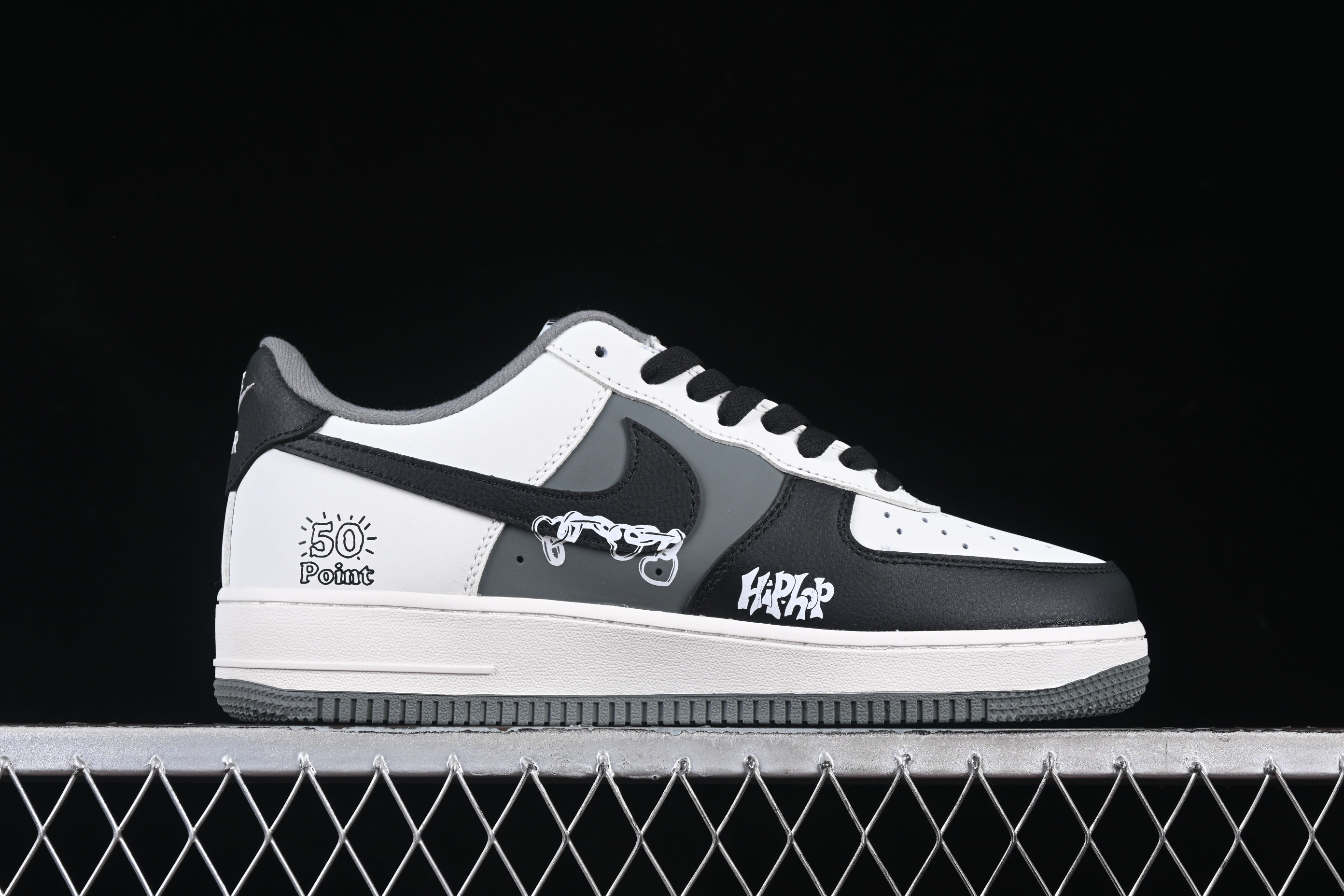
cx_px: 672
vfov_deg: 18.2
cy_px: 448
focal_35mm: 75
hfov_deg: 27.0
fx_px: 2800
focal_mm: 50
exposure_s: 1/60
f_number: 7.1
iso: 160
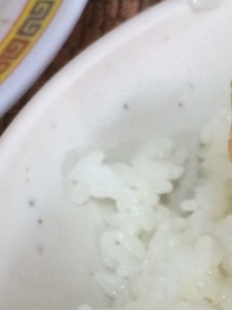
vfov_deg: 15.5
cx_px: 333
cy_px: 276
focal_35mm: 126
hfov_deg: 11.4
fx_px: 1126
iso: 200
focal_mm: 4.15
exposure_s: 1/30
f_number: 2.2
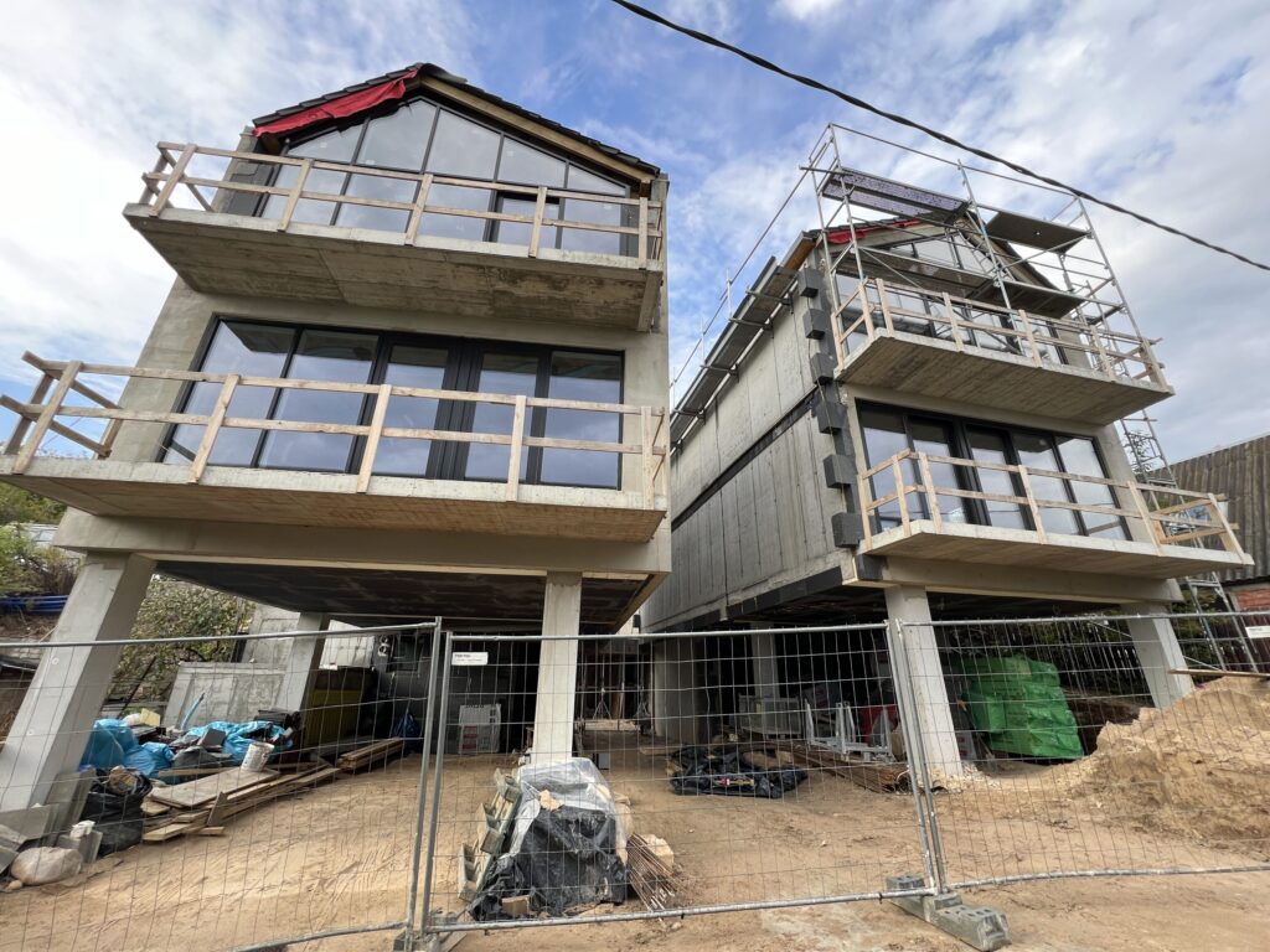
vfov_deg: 89.9
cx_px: 635
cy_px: 476
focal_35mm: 13
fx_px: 477
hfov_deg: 106.2
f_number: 1.8
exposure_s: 1/152
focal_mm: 1.57
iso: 32
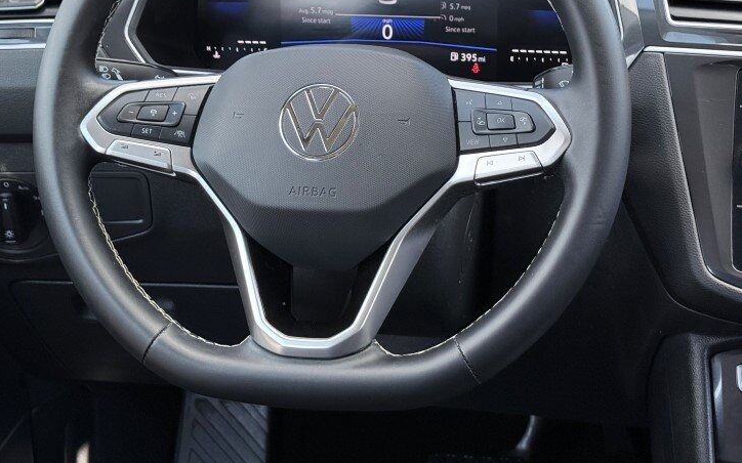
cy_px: 139
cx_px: 342
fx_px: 1456
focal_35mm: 72
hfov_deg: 28.6
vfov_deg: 18.0
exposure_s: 1/164
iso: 50
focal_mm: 6.76
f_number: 1.78
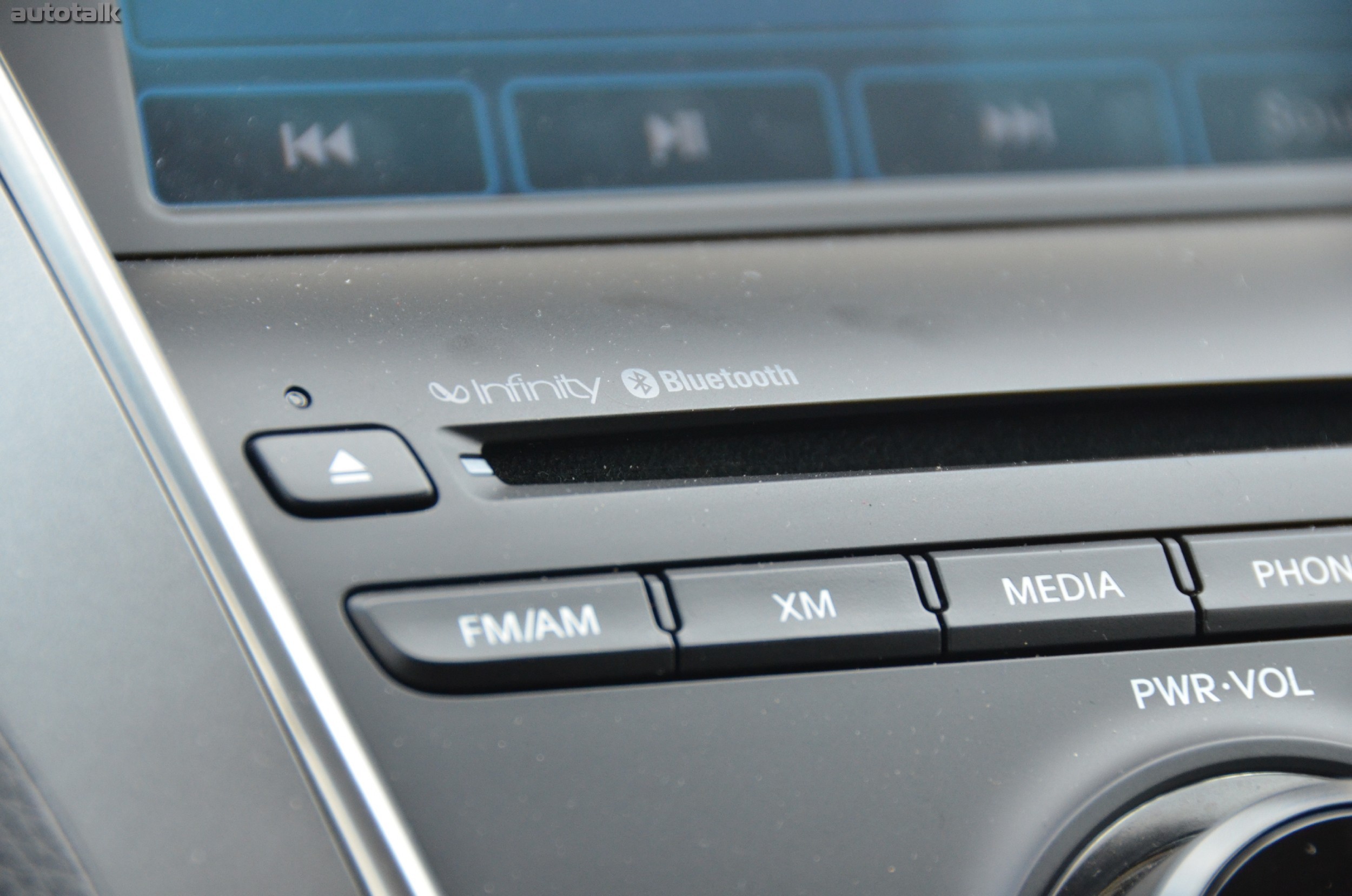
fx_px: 8433
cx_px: 676
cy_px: 448
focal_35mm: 225
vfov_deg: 6.1
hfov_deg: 9.2
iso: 1400
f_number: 5.6
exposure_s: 1/500
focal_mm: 150
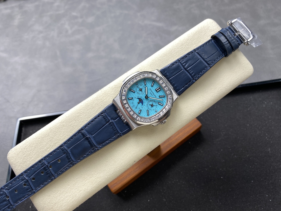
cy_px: 106
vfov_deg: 53.1
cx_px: 140
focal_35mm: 26
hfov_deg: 67.3
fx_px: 211
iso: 32
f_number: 1.8
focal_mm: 4.25
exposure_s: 1/122
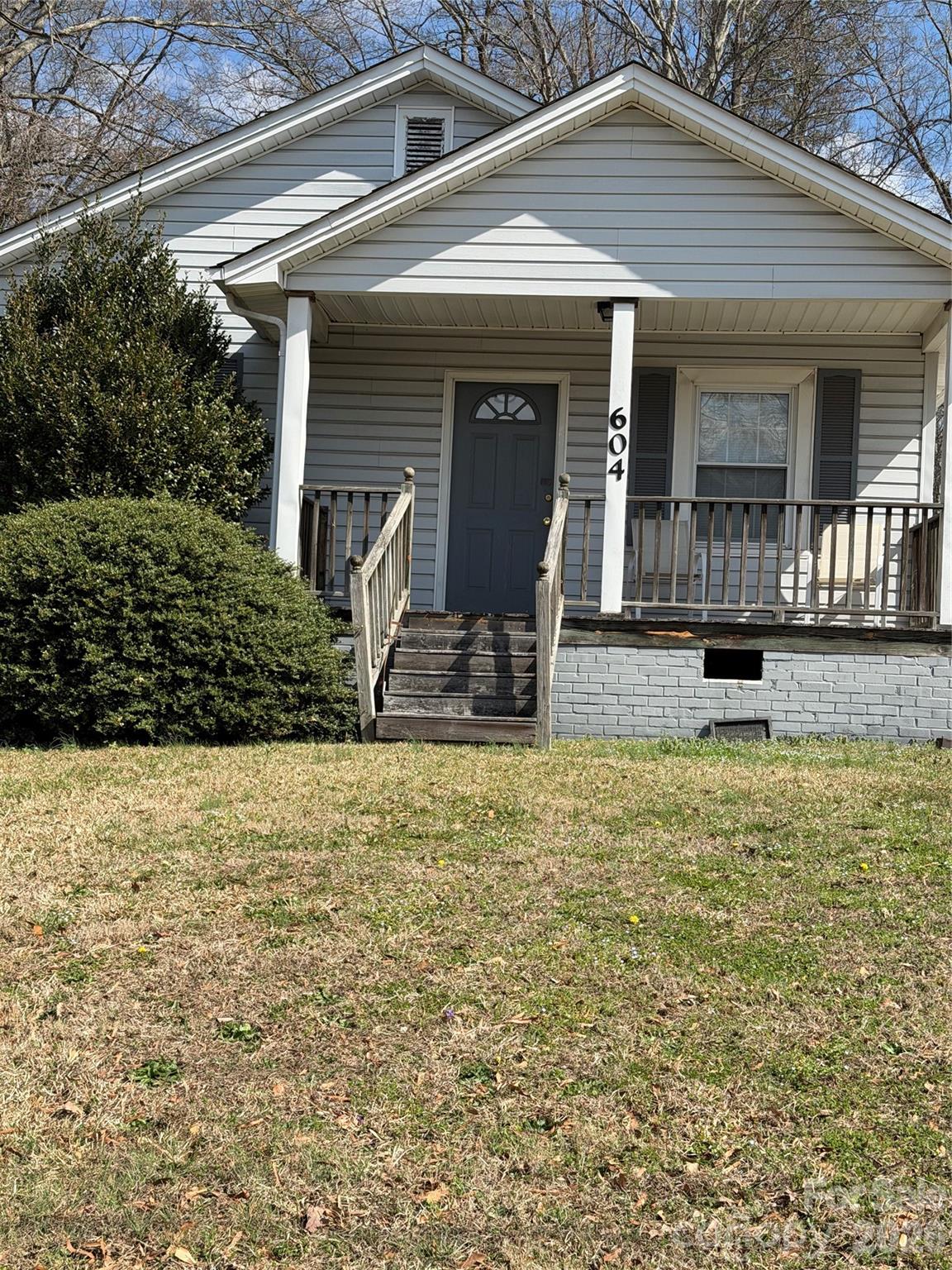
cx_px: 476
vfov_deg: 39.7
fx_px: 1760
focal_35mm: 48
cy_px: 635
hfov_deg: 30.3
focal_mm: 6.76
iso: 64
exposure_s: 1/4098
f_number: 1.78
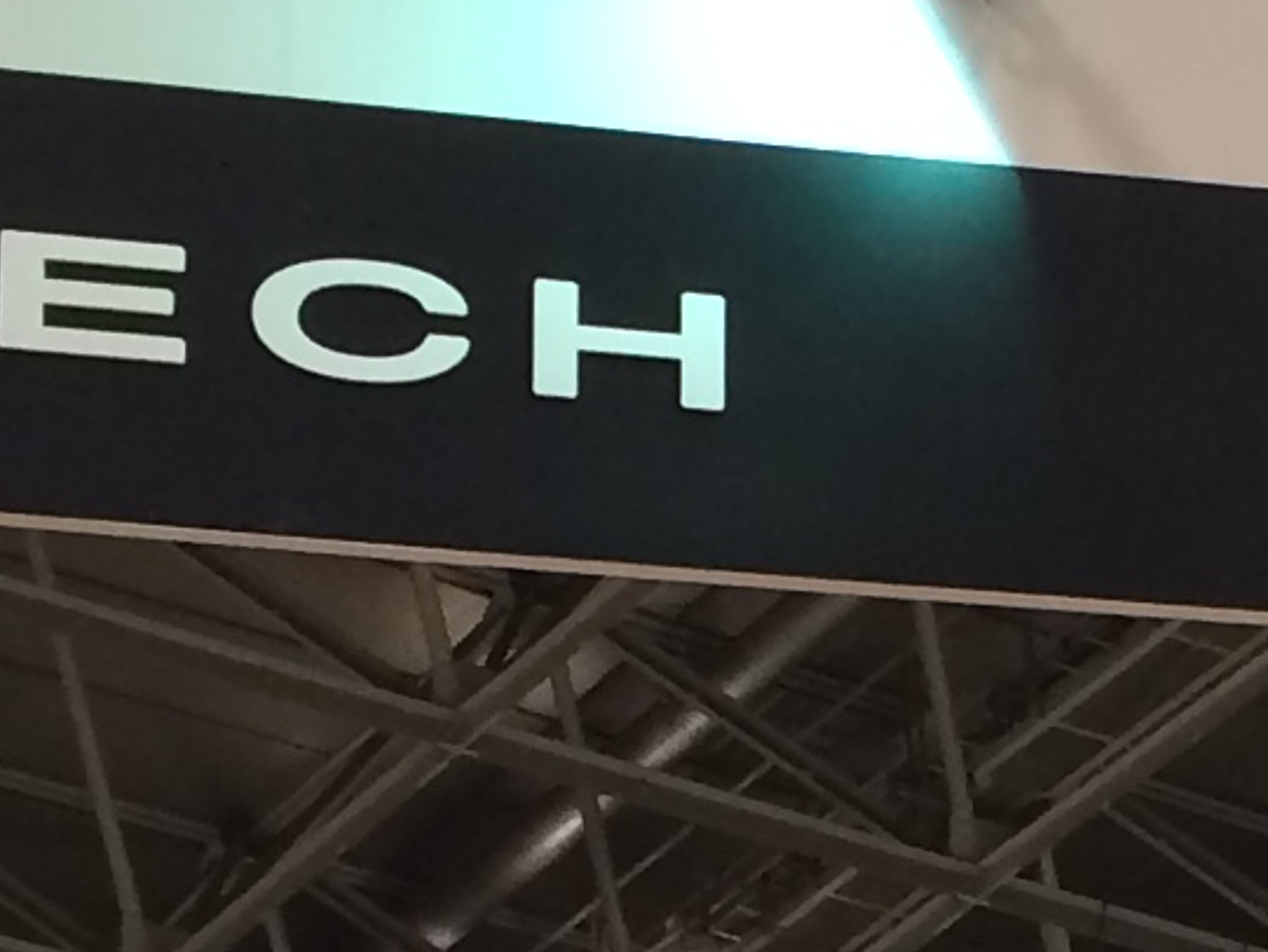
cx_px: 1976
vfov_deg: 8.0
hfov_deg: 10.8
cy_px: 1979
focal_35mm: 175
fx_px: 6412
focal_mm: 4.15
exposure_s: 1/30
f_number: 2.2
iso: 100
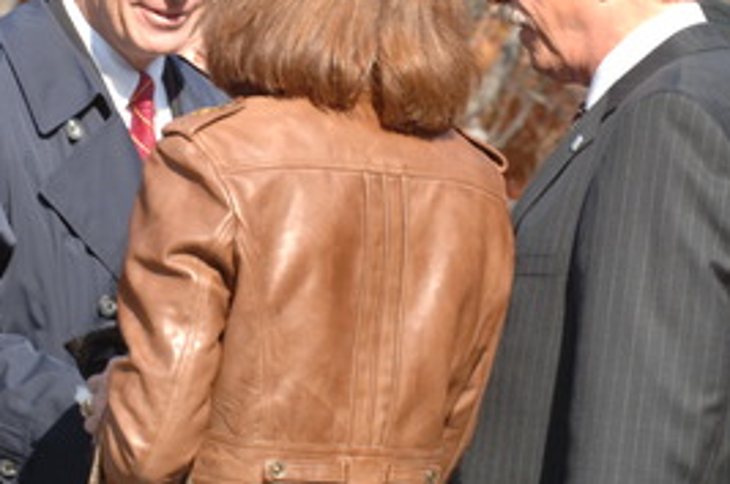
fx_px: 4554
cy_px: 109
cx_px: 314
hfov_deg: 9.2
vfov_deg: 6.1
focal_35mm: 225
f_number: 9
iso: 400
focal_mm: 80
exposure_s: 1/250
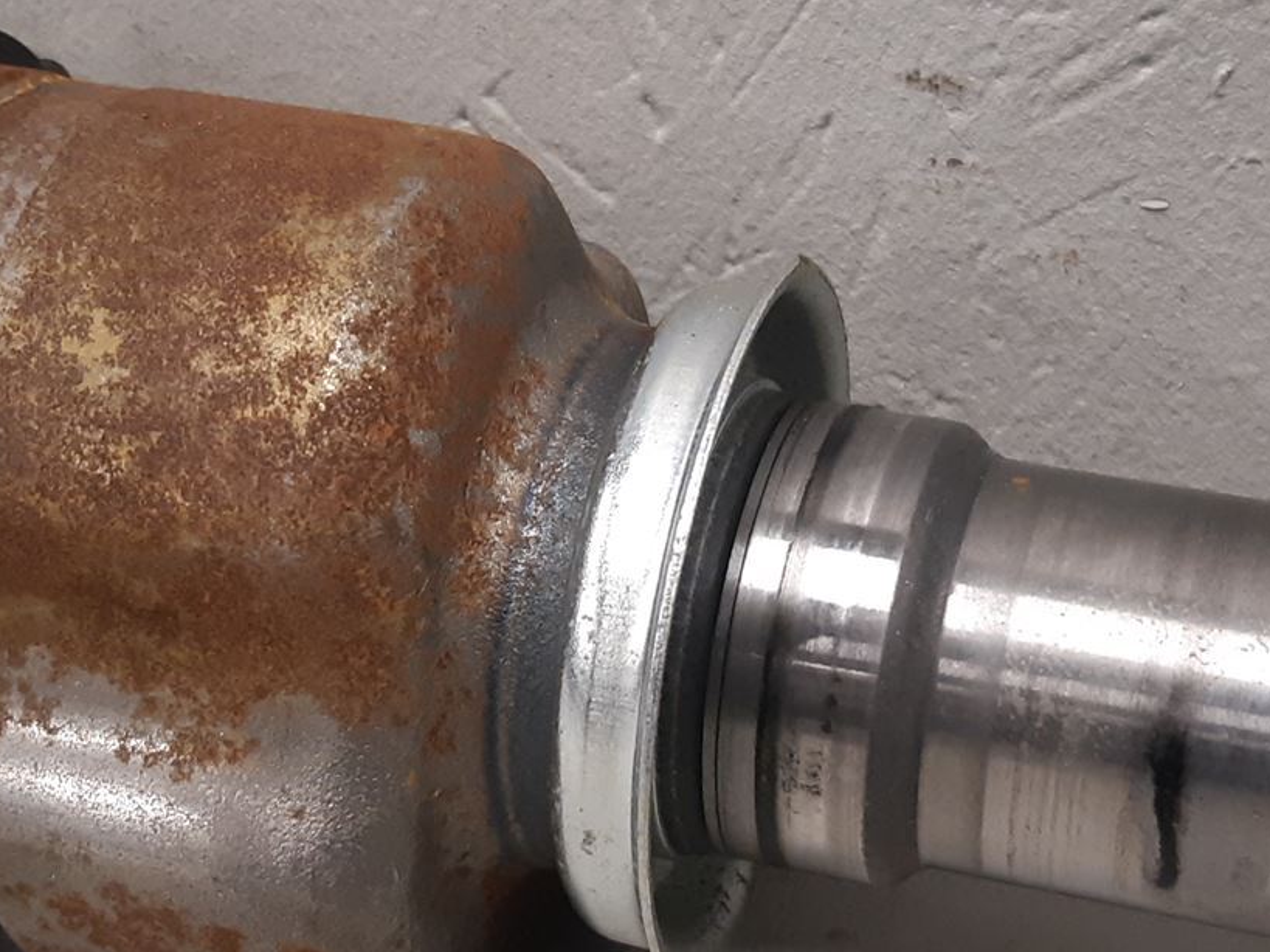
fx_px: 2384
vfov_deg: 22.5
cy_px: 642
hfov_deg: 29.8
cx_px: 682
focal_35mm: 65
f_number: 1.7
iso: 200
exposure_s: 1/50
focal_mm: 3.93
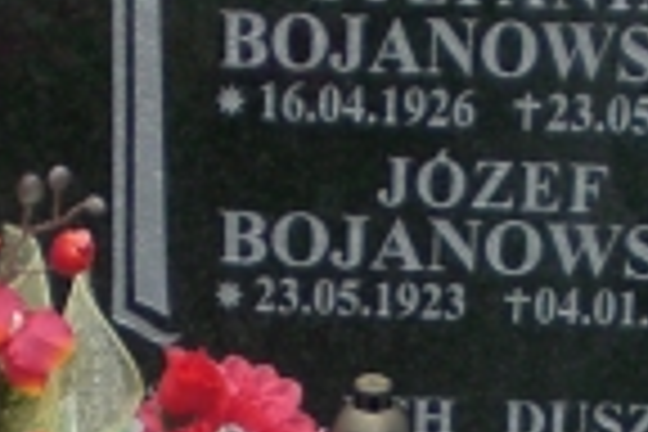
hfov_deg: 11.7
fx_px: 3168
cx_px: 387
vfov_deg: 7.6
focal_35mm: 176
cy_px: 702
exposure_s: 1/80
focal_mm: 6.3
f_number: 3.1
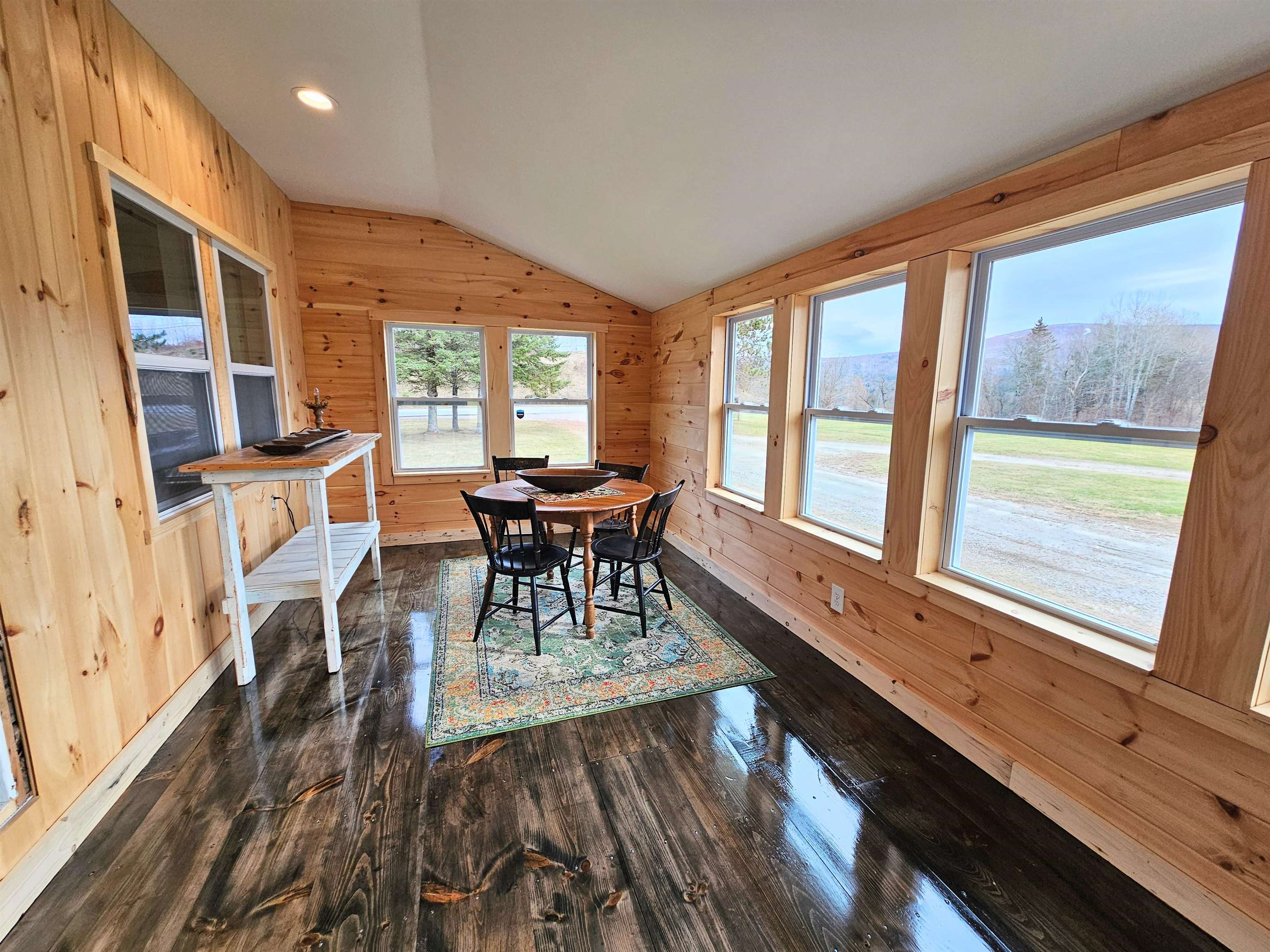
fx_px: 477
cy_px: 476
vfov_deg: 89.9
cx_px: 635
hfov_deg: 106.2
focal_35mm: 13
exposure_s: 1/120
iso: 64
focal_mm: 2.2
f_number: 2.2
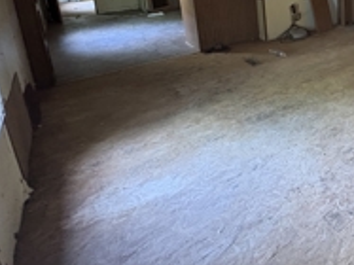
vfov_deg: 41.9
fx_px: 307
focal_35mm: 30
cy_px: 13
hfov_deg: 46.8
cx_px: 375
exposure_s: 1/47
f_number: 2.2
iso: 1000
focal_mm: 2.22
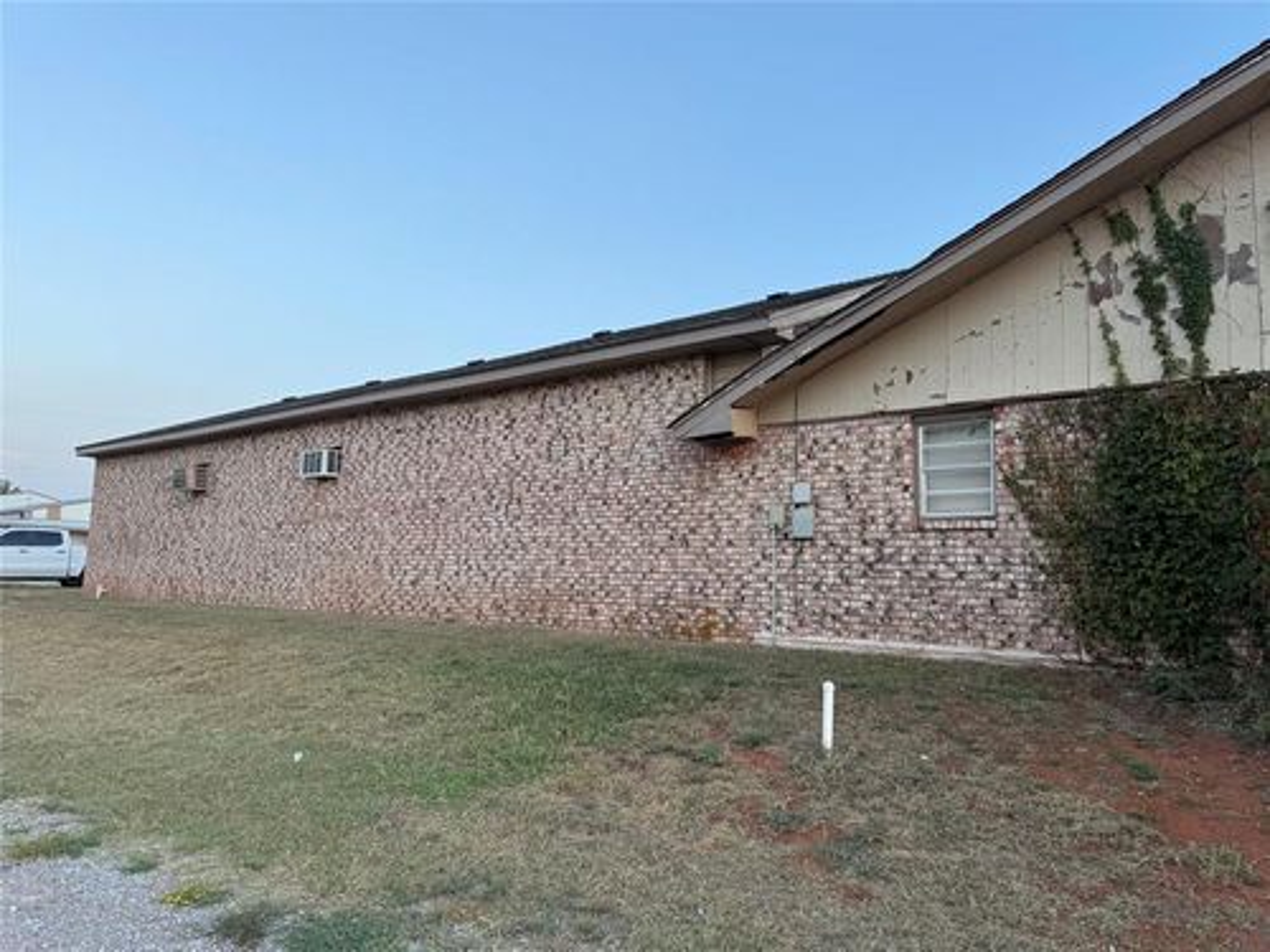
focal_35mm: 24
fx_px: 881
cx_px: 635
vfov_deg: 56.8
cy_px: 476
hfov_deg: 71.6
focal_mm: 6.76
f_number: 1.78
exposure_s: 1/121
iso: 64
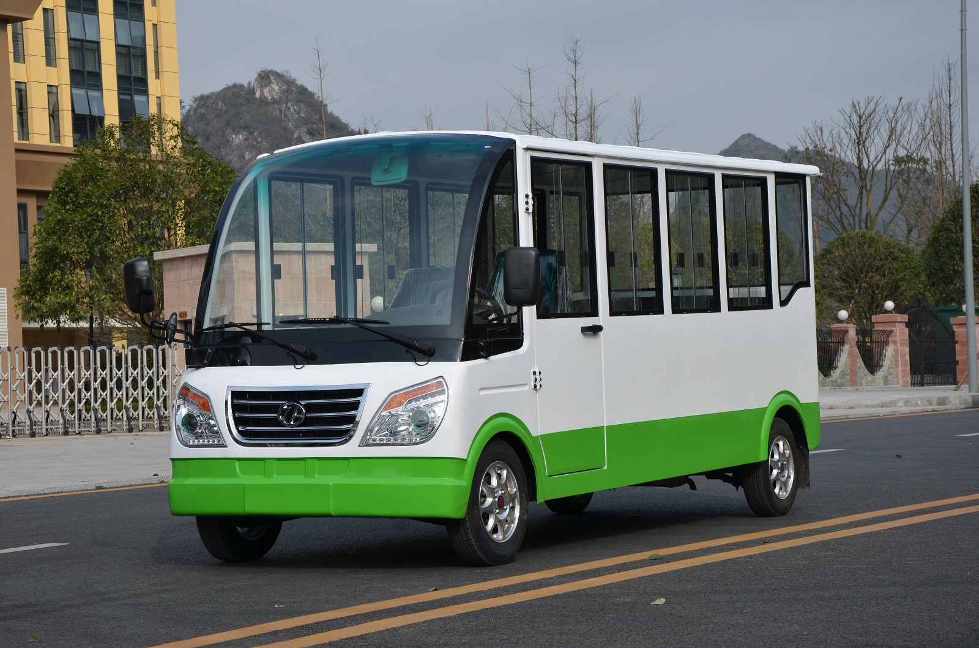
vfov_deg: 17.4
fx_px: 2116
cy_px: 324
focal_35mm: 78
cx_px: 490
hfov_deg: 26.0
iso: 100
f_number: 8
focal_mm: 52
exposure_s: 1/320
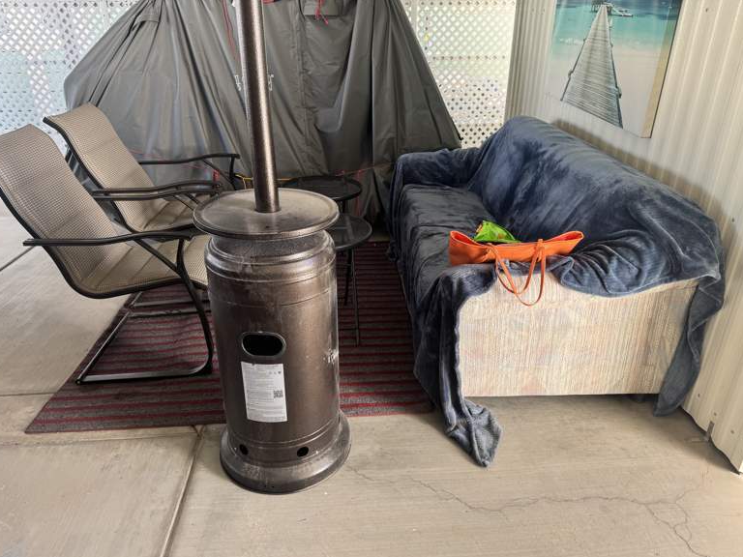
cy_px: 289
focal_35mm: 25
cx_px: 374
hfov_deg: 69.4
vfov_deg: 54.9
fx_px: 537
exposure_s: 1/121
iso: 100
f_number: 1.78
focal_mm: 6.76
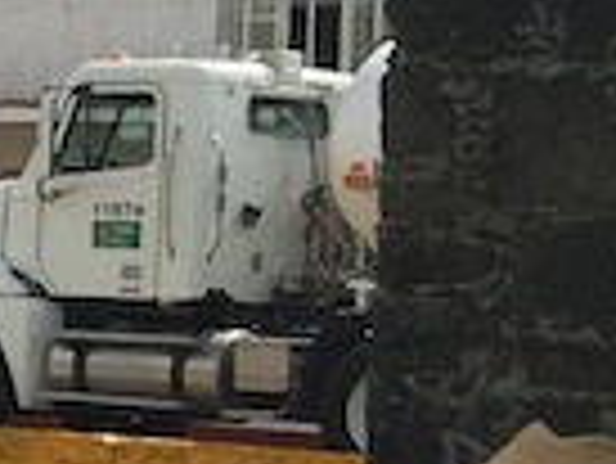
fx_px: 3847
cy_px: 284
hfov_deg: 7.2
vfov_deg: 6.9
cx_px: -1673
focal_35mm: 216
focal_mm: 4.15
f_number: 2.2
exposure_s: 1/1980
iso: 32
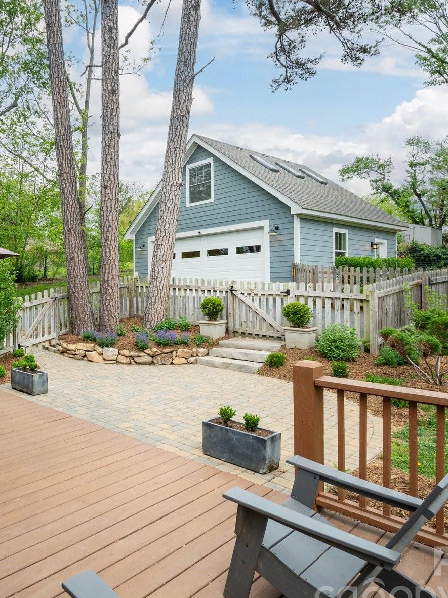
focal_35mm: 25
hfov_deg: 51.1
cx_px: 83
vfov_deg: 69.4
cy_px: 297
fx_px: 432
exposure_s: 1/400
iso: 800
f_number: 8
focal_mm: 15
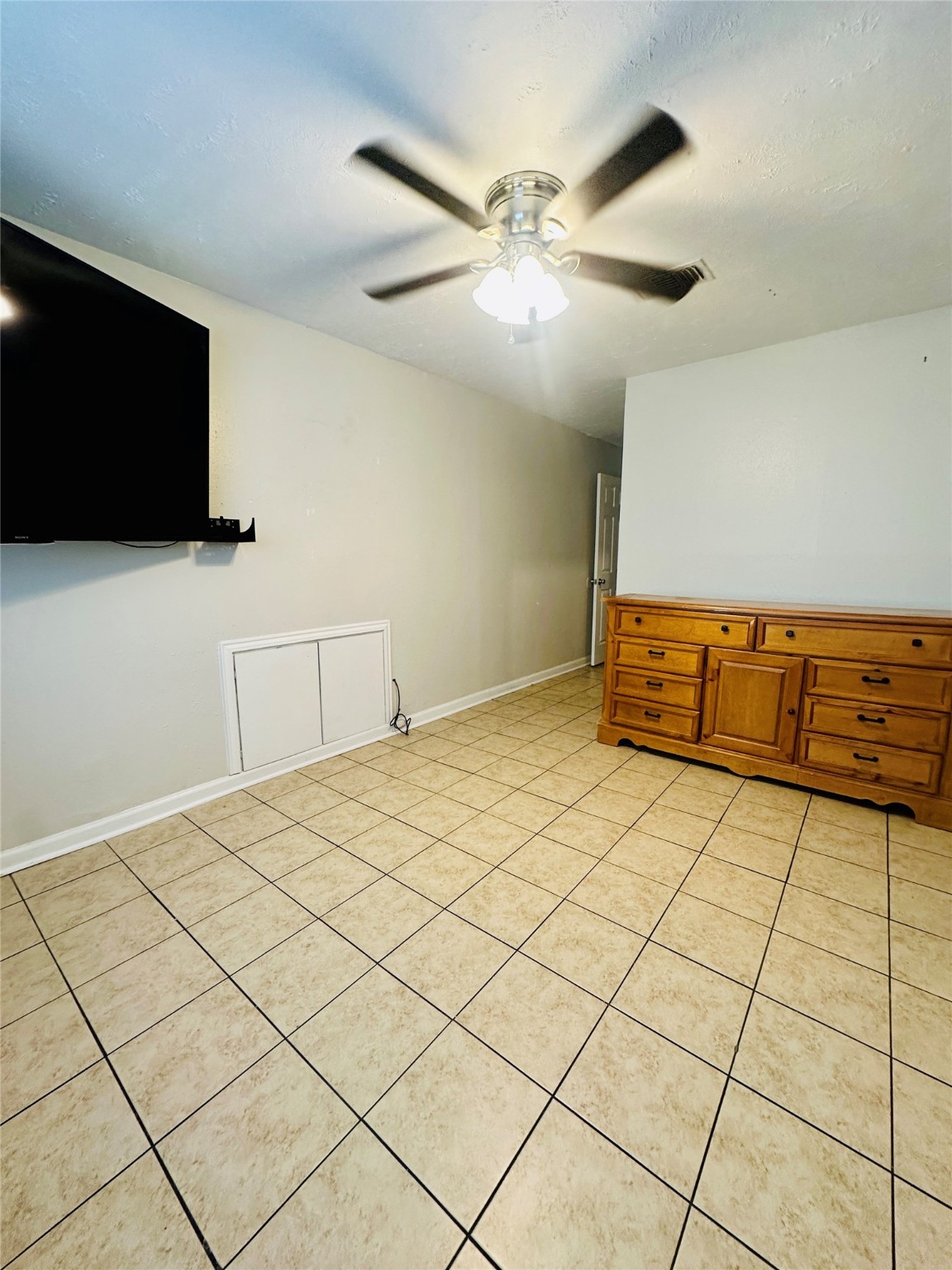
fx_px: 513
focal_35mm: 14
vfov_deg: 102.1
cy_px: 635
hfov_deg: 85.7
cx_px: 476
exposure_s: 1/60
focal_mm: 2.22
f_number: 2.2
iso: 200
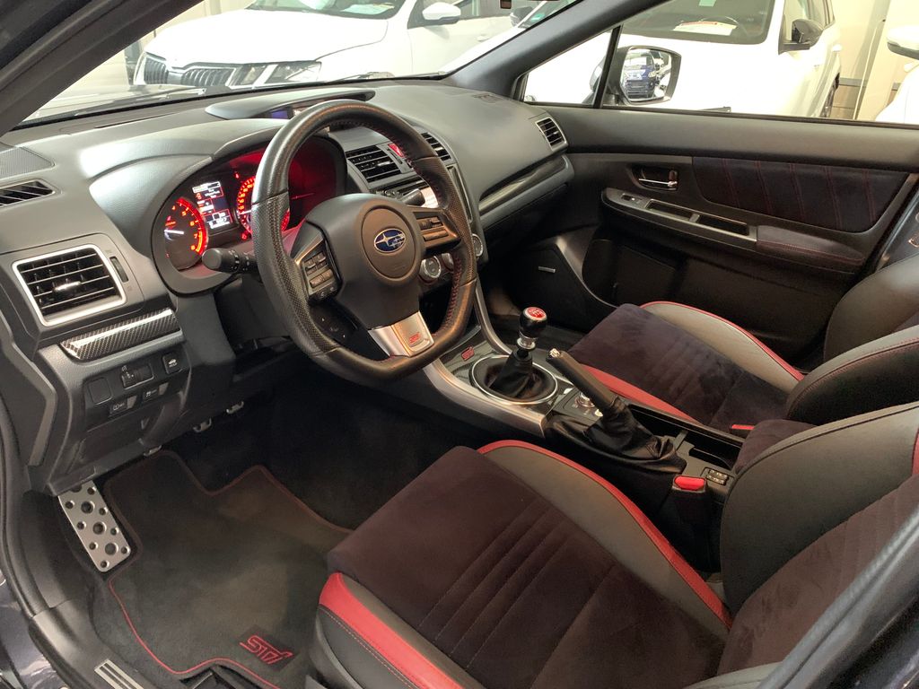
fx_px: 690
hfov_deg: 67.3
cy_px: 344
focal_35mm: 26
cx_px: 460
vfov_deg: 53.1
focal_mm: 4.25
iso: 800
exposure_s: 1/28
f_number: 1.8
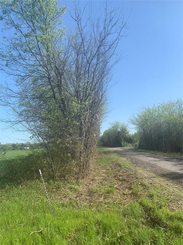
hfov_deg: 53.1
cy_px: 122
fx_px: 183
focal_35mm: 26
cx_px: 92
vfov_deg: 67.3
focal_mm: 4.25
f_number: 1.8
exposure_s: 1/1634
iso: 25
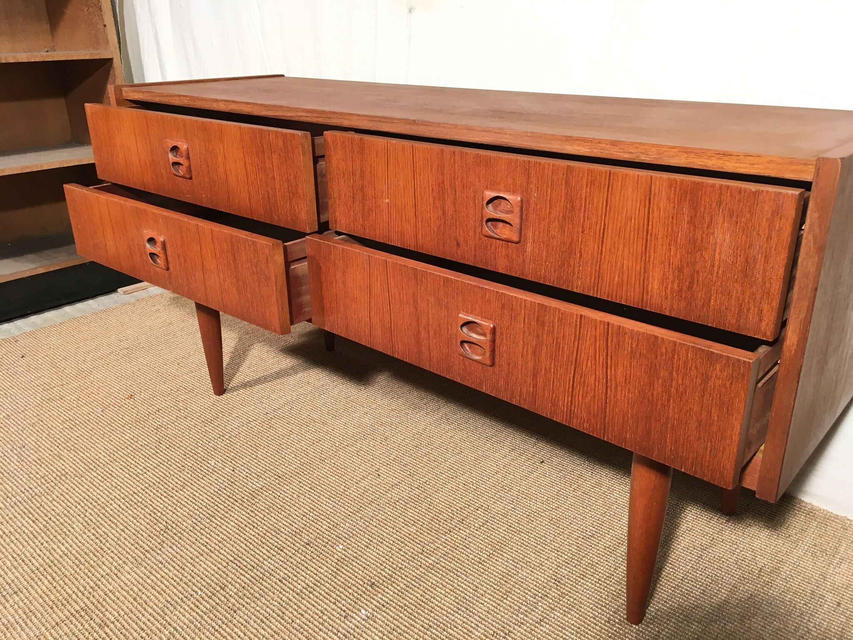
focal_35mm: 29
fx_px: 715
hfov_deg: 61.7
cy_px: 320
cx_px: 426
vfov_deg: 48.2
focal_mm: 4.15
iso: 64
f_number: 2.2
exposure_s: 1/33
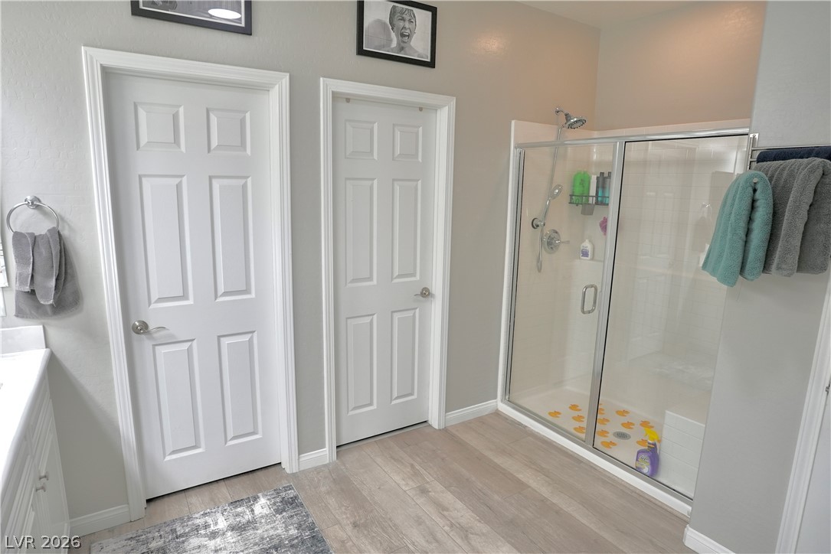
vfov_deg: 62.0
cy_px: 277
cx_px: 416
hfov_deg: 84.0
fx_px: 462
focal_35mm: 20
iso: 800
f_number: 4
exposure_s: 1/160
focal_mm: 20
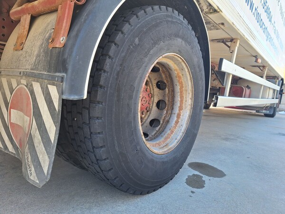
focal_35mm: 23
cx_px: 142
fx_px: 189
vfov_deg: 58.9
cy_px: 107
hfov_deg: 73.9
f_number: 1.8
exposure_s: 1/283
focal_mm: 5.54
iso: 40
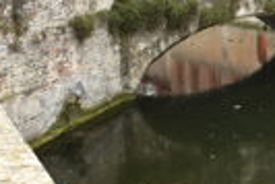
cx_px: 320
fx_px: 551
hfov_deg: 25.5
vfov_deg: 18.9
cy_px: 59
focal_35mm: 72
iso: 200
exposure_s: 1/60
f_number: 5
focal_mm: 16
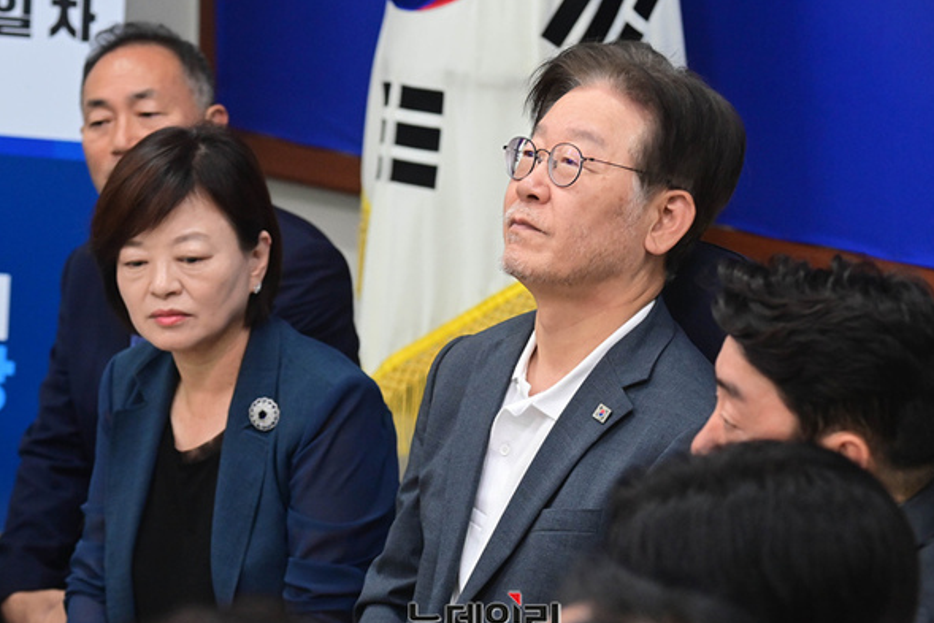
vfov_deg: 9.0
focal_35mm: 152
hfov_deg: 13.5
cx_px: 480
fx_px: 3944
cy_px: 335
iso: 6400
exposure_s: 1/250
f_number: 6.3
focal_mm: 140
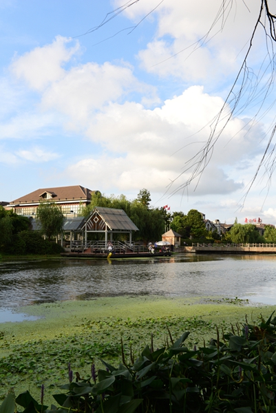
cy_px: 206
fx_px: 436
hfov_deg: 35.1
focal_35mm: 38
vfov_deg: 50.7
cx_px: 138
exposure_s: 1/160
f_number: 10
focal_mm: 38
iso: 200
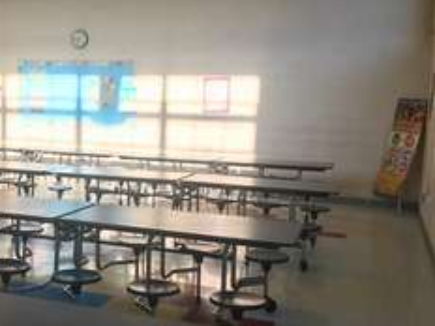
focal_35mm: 50
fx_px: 628
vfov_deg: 29.1
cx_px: 92
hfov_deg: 37.0
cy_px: 189
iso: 25
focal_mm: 4.15
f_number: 2.2
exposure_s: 1/175
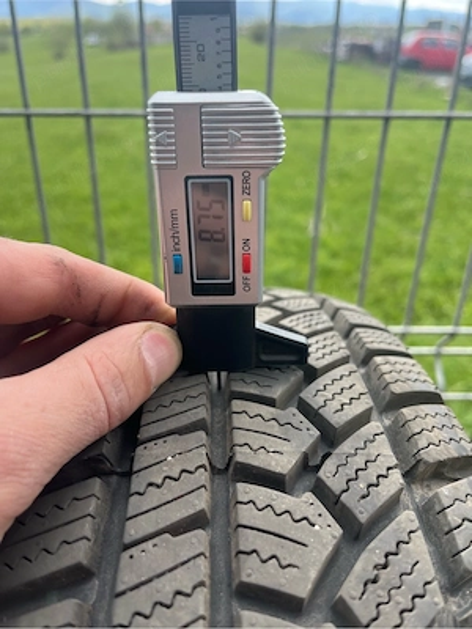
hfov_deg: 53.1
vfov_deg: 67.3
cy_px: 314
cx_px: 236
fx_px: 473
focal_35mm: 26
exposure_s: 1/696
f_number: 1.6
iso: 50
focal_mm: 5.1
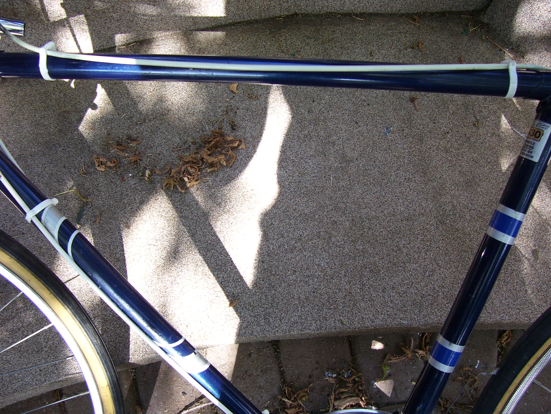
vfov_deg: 41.8
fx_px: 541
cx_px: 276
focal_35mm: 34
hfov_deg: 54.0
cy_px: 207
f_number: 2.7
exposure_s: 1/90
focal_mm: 5.6
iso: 80
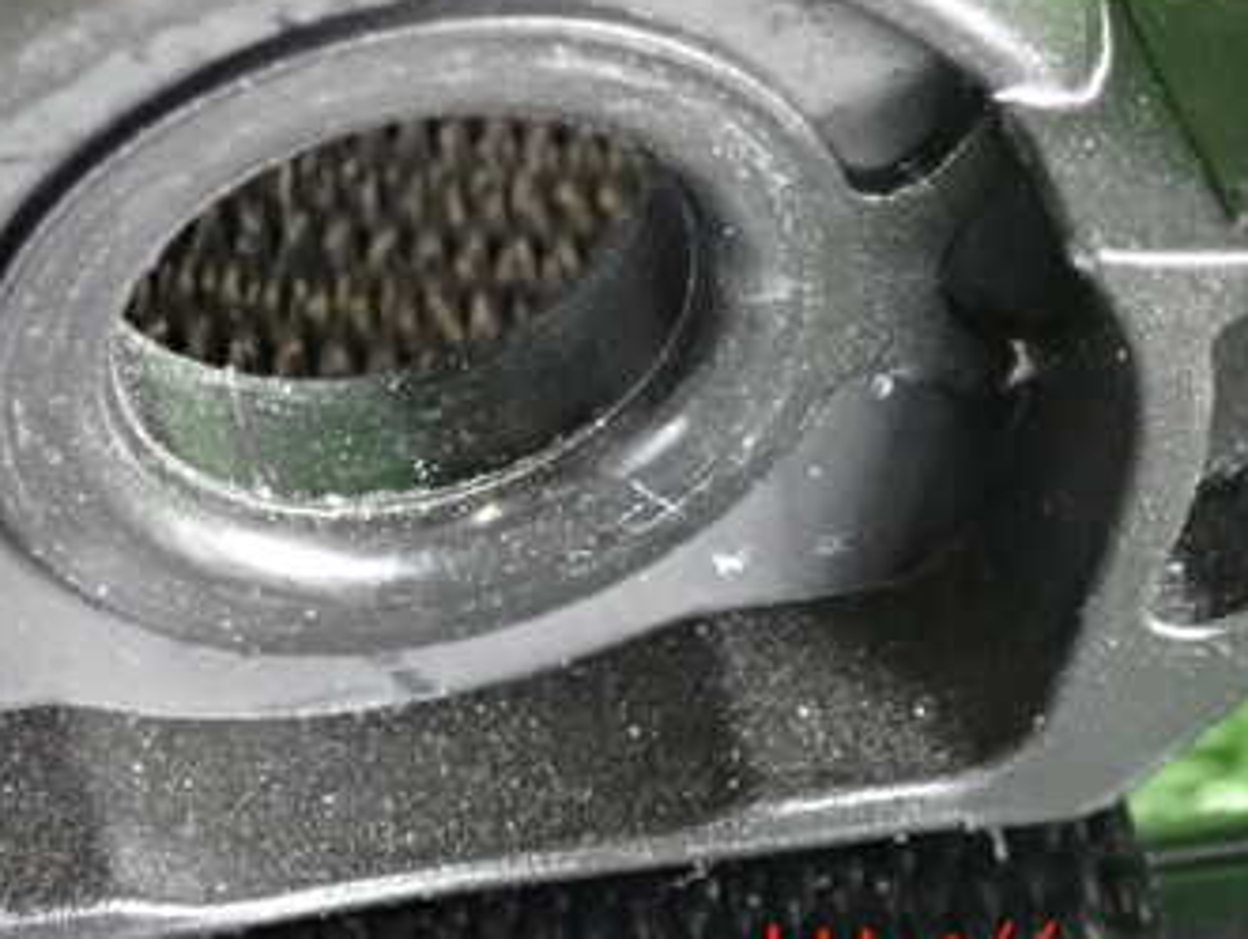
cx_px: 486
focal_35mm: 181
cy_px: 162
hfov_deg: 10.9
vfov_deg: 8.2
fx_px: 6533
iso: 3200
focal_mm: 18
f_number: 4.9
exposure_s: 1/50
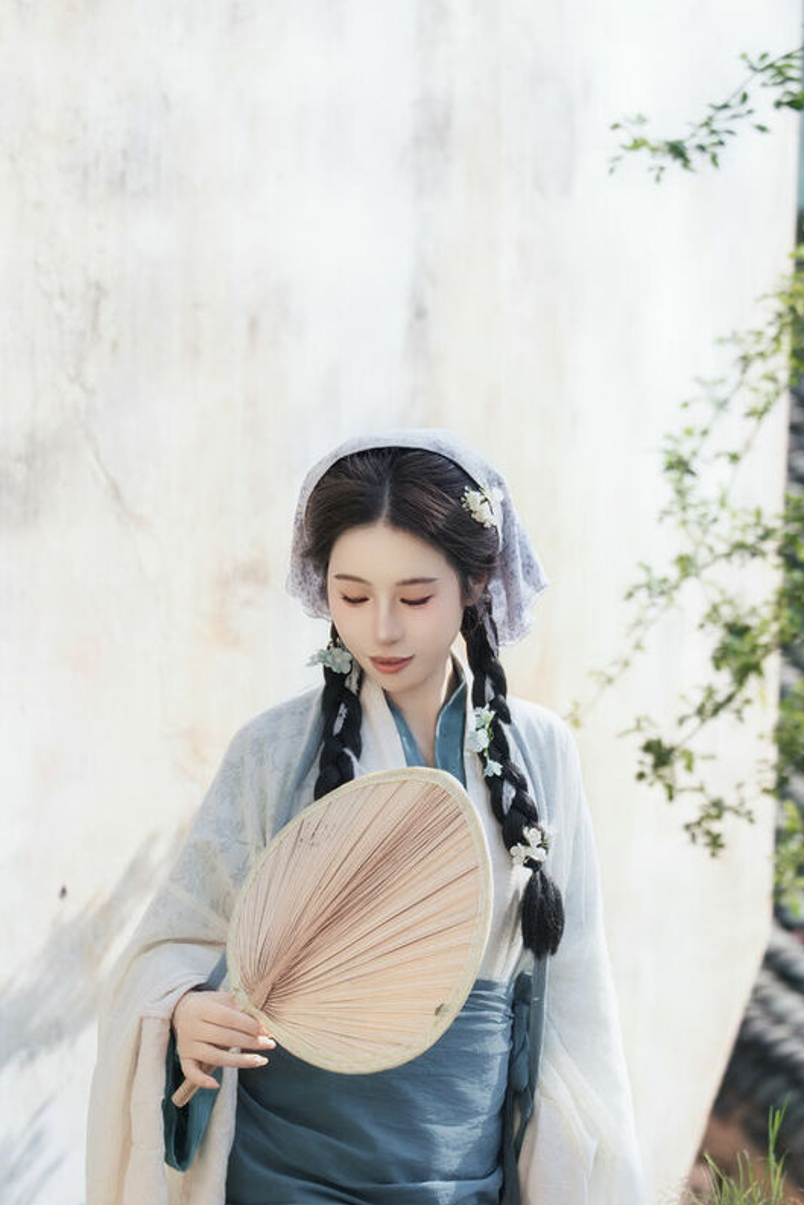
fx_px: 4654
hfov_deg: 9.8
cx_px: 710
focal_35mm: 139
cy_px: 771
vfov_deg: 14.7
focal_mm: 70
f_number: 2.8
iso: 100
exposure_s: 1/400
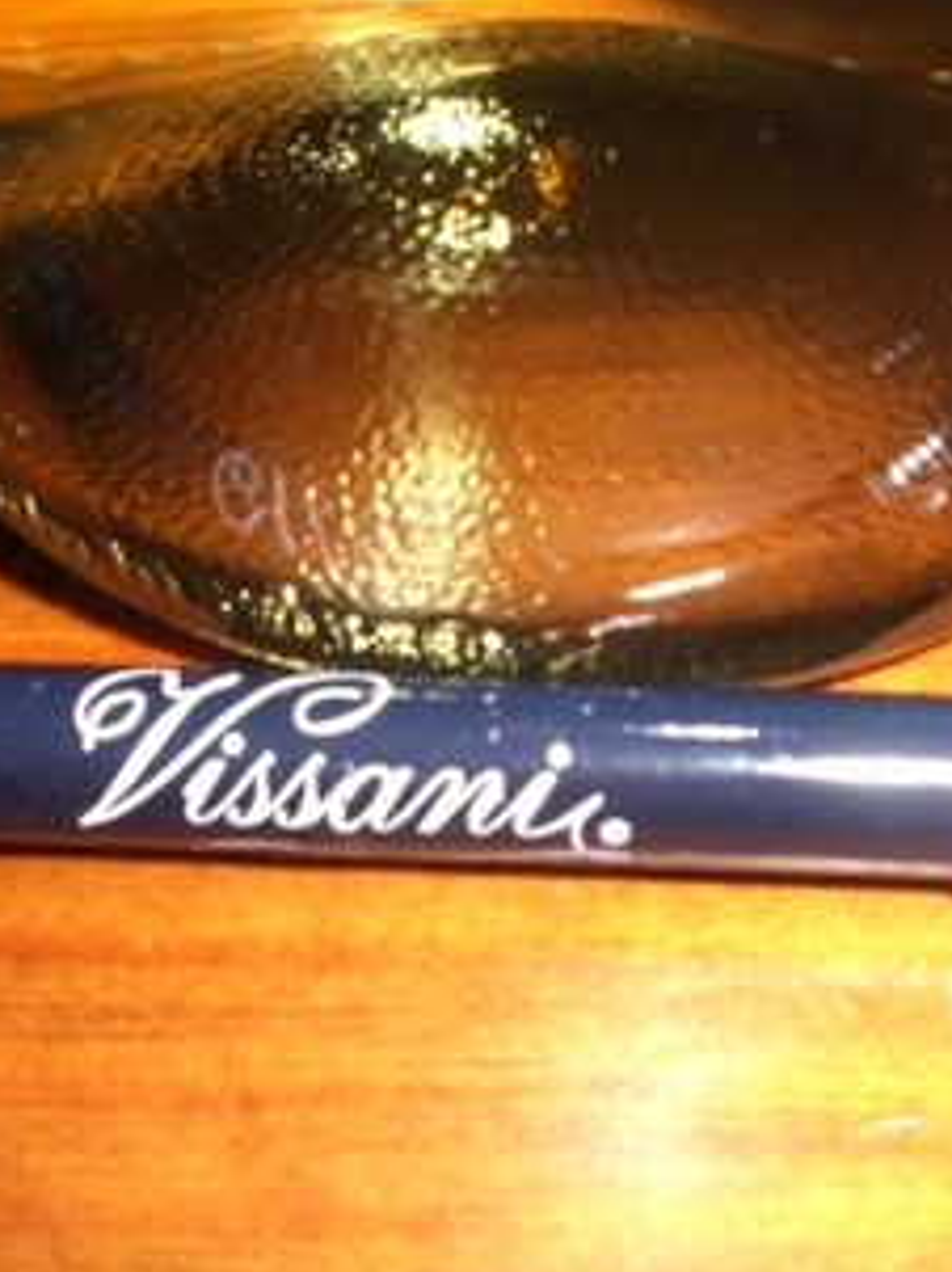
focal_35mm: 63
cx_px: 430
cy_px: 764
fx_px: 2313
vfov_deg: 30.7
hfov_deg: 23.2
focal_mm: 6.2
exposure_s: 1/60
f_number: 4.3
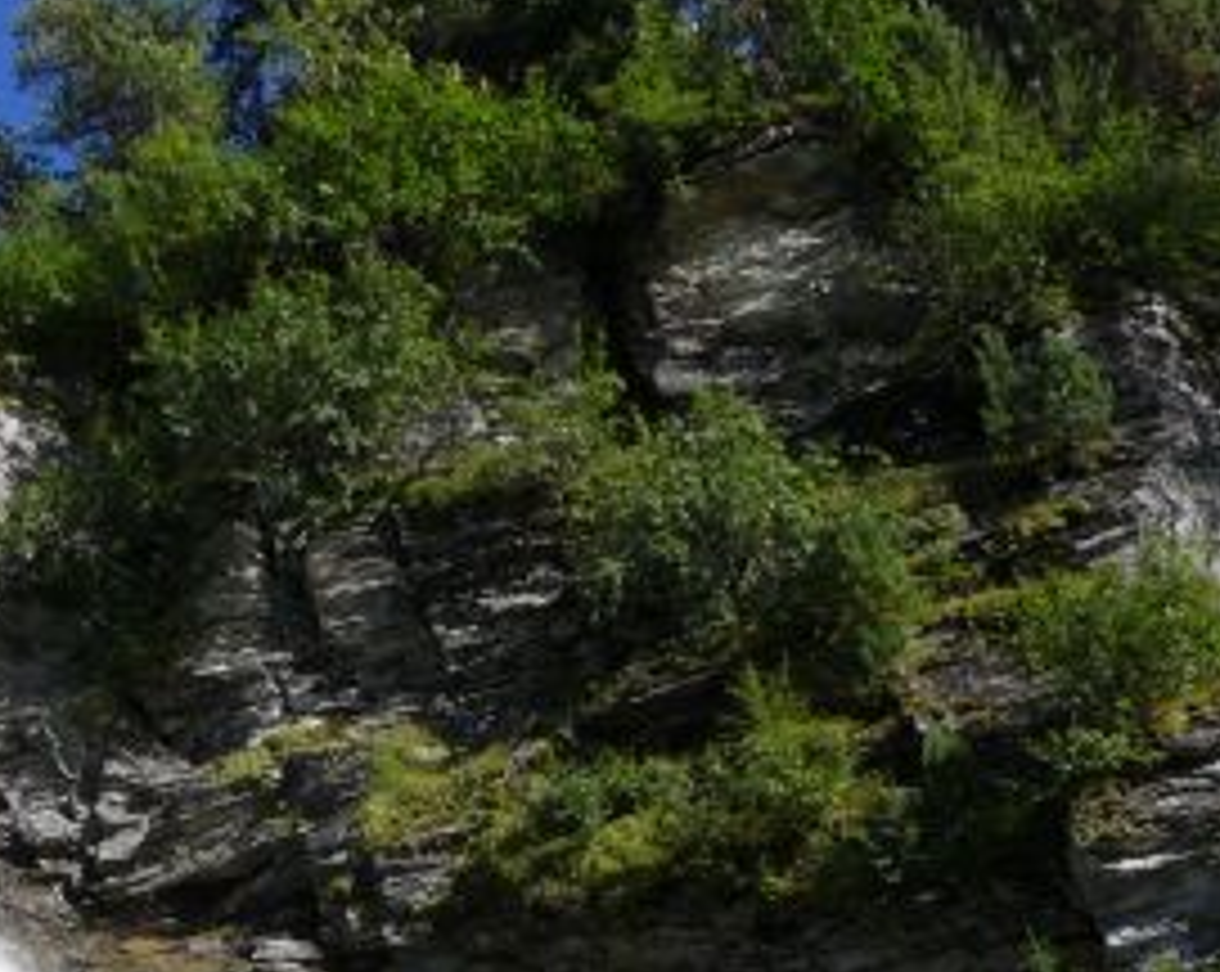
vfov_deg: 14.8
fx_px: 3642
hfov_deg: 18.6
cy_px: 1112
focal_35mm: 101
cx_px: 41
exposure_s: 1/320
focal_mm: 7.4
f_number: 5.6
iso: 100
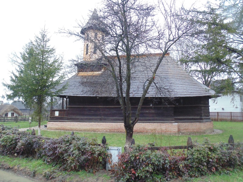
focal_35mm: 27
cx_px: 122
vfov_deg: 51.4
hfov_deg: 65.3
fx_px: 190
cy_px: 91
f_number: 3.2
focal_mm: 4.8
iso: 250
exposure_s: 1/30
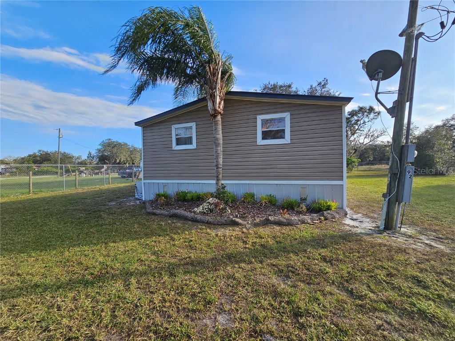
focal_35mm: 13
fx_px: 171
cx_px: 228
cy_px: 170
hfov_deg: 106.2
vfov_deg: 89.9
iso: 50
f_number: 2.2
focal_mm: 2.2
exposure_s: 1/1047
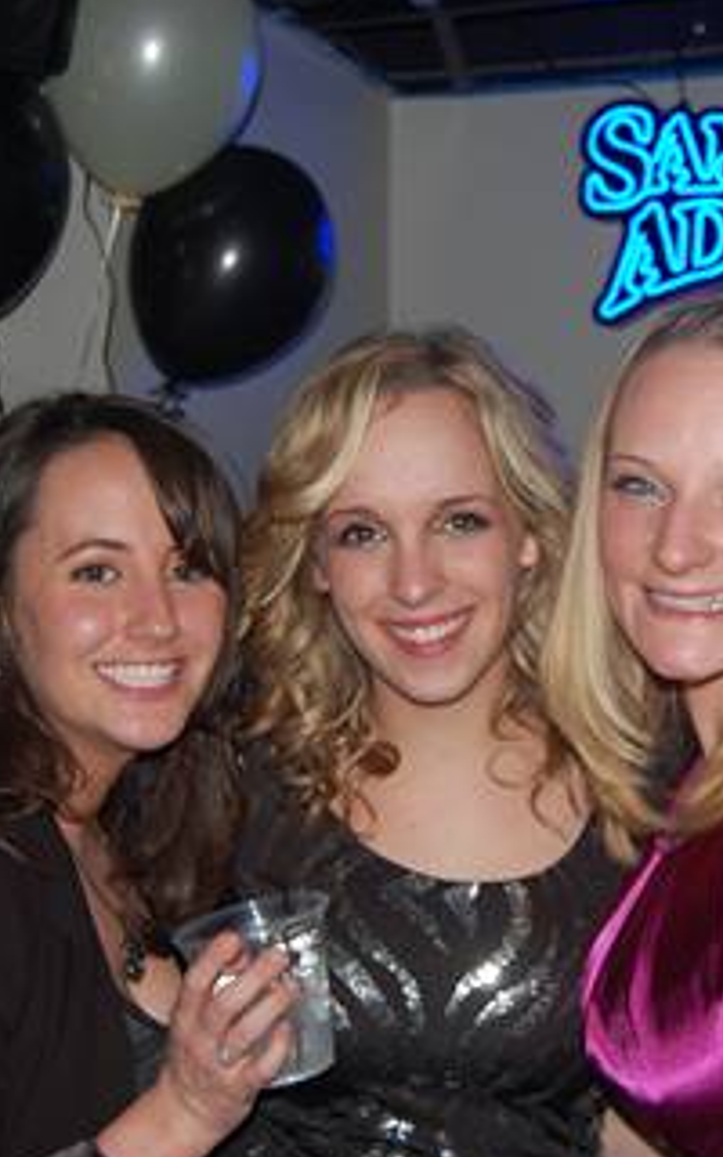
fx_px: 1955
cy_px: 589
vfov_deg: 33.0
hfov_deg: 20.8
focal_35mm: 62
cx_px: 539
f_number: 4
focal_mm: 26
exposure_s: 1/60
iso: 400
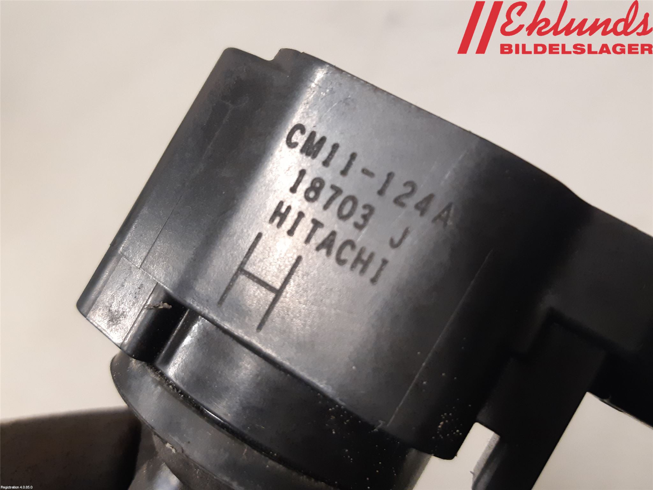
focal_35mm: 26
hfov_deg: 67.3
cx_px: 326
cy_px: 245
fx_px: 490
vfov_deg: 53.1
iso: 250
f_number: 1.7
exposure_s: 1/50
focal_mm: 3.93
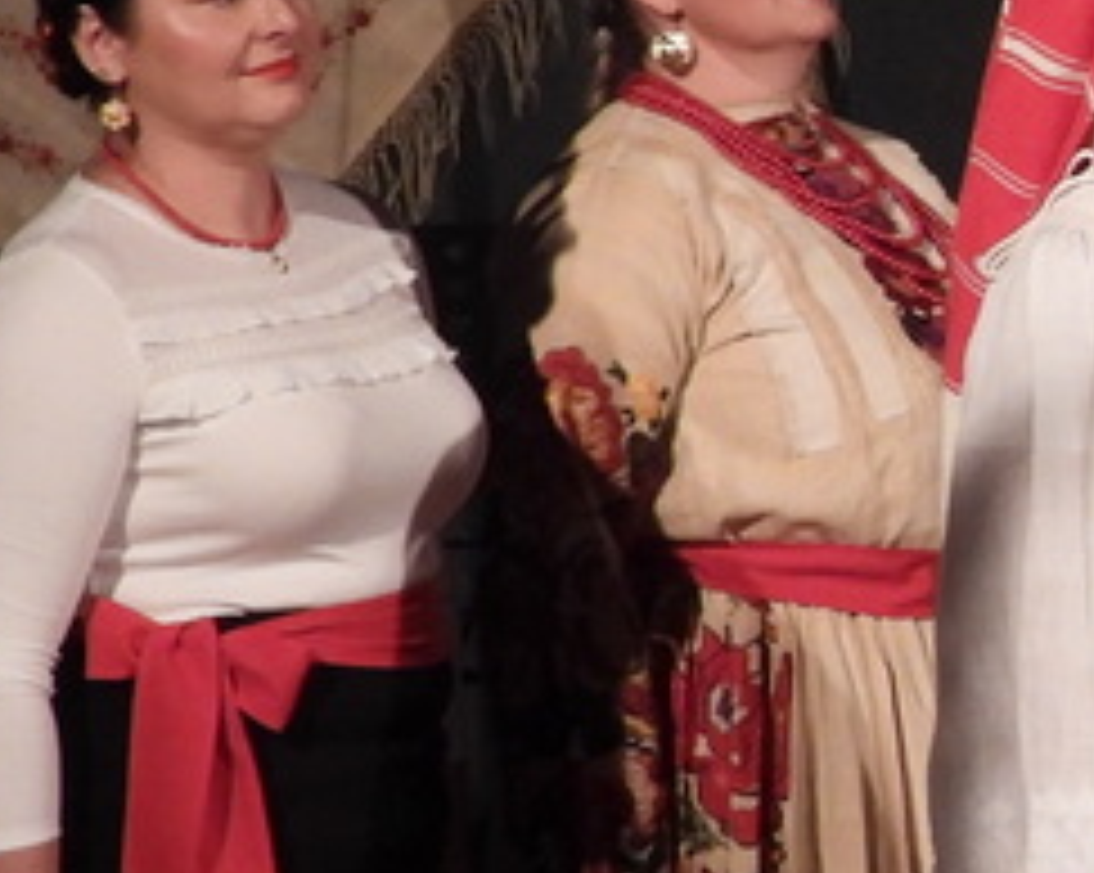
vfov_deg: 4.6
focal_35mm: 338
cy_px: 454
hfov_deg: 5.6
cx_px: 2274
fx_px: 10935
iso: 360
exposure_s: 1/30
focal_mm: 12.6
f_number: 3.5
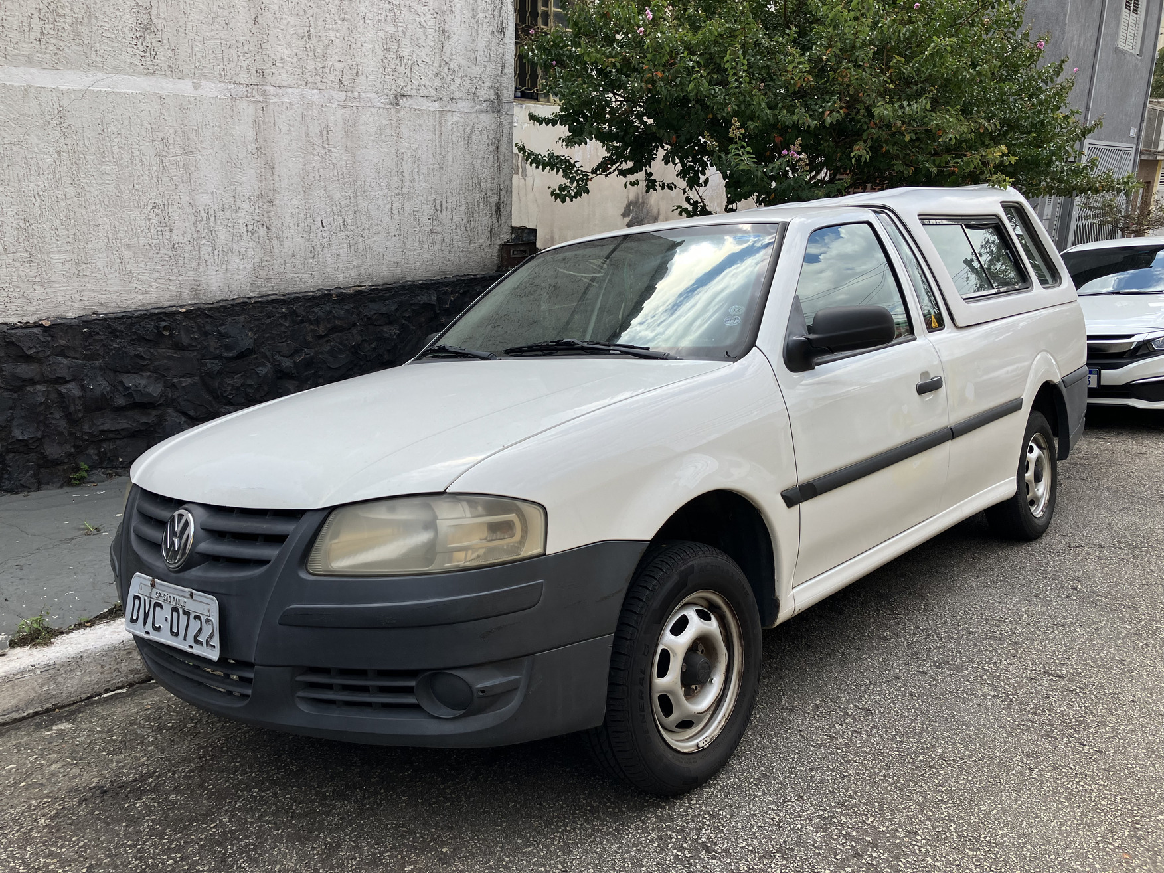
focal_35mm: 28
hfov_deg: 63.4
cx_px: 582
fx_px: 942
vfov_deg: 49.8
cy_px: 436
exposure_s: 1/1080
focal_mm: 3.99
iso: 32
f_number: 1.8
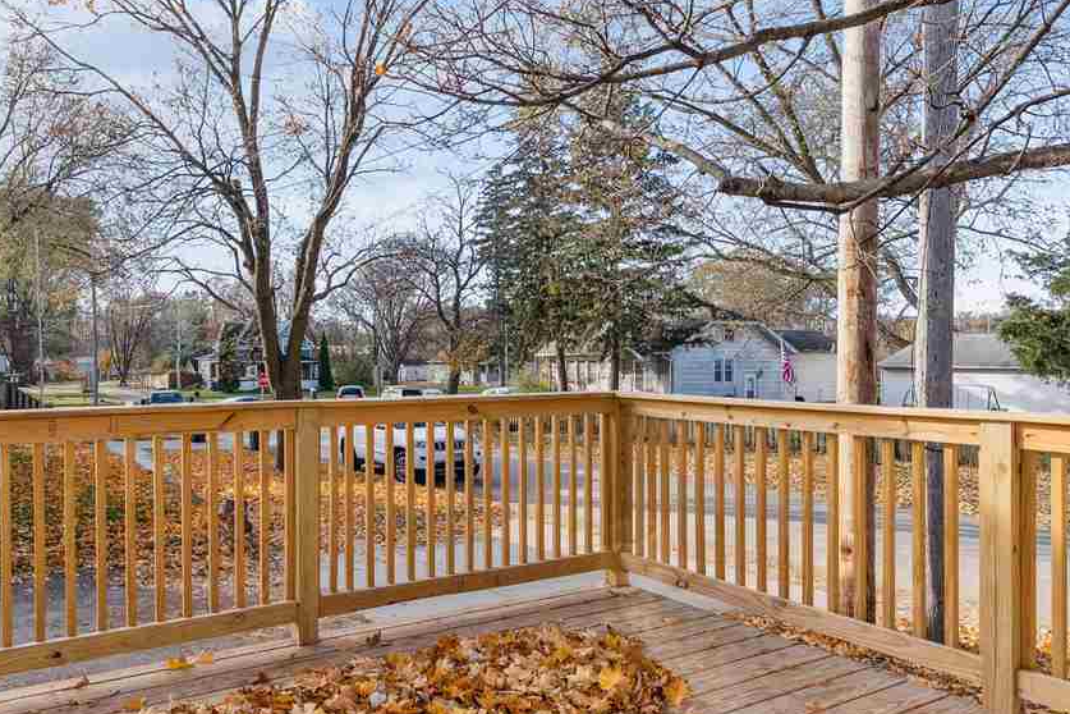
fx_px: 773
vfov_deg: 49.5
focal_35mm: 26
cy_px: 334
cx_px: 396
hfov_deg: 68.2
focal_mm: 17
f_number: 9
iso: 800
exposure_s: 1/800
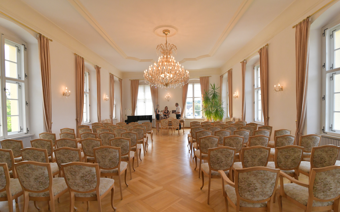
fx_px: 158
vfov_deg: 68.0
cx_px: 170
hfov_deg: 94.4
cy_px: 111
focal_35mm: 17
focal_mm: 16
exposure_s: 1/320
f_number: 9
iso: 2000
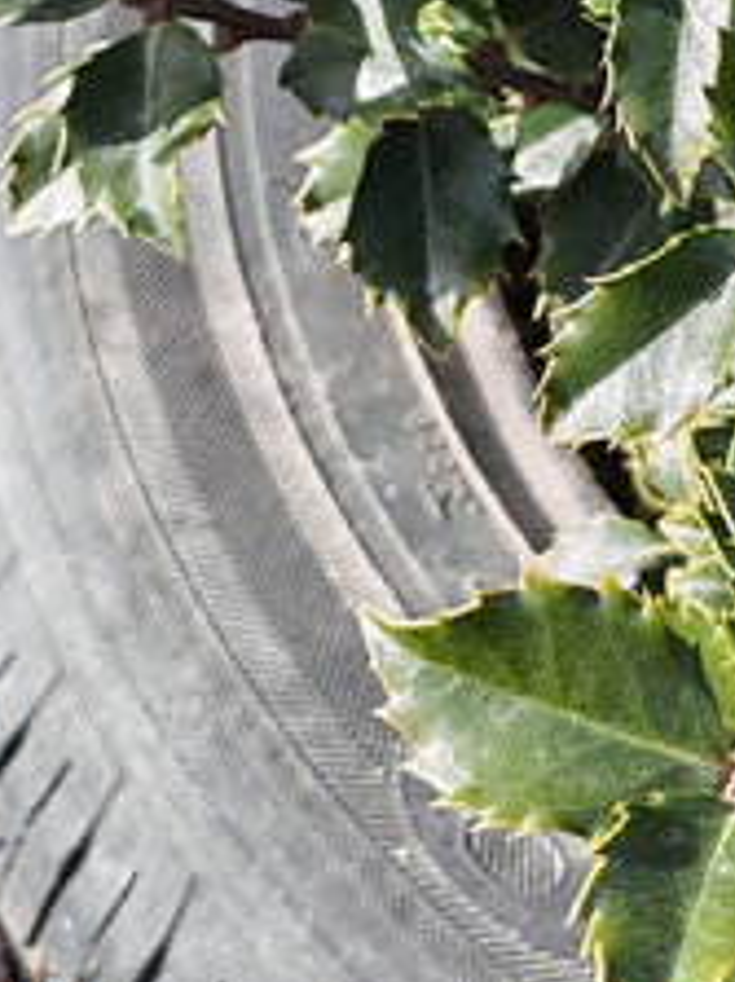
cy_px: -542
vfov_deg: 14.7
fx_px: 3514
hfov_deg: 11.6
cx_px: 944
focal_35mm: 124
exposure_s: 1/230
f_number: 1.9
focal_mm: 6.12
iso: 50
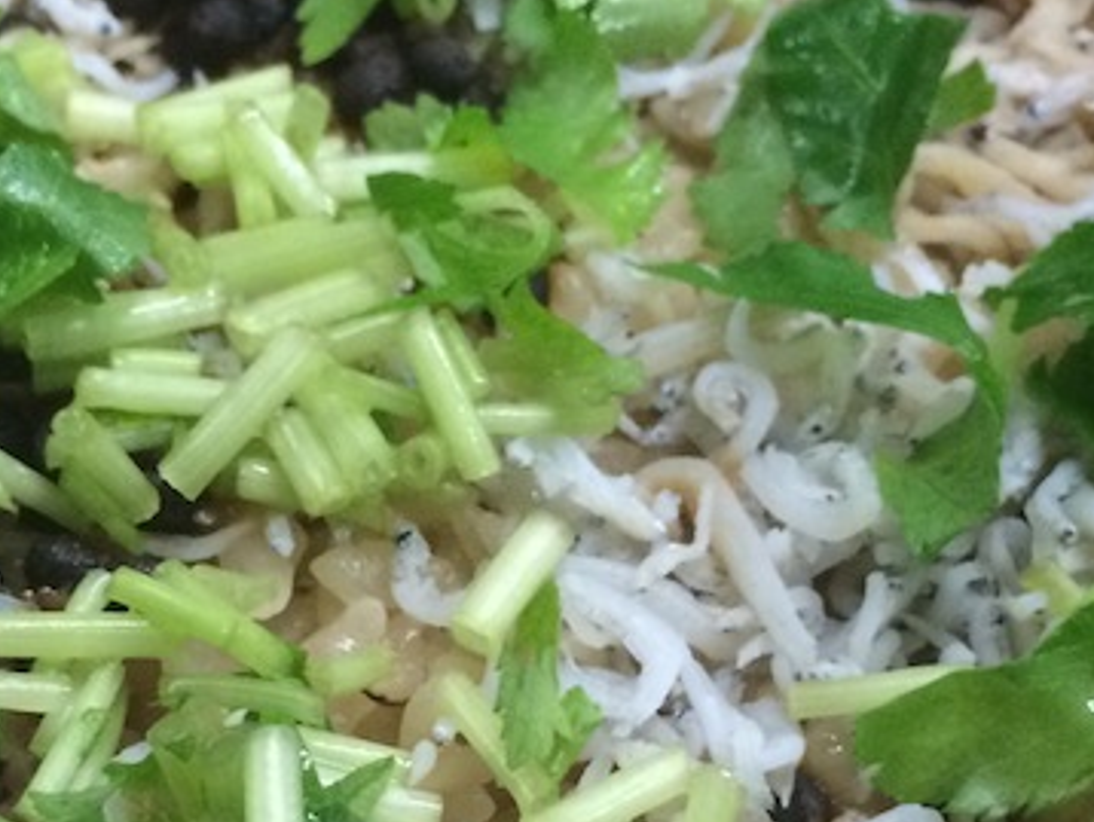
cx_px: 330
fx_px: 2562
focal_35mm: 81
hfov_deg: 23.9
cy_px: 752
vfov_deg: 17.9
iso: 320
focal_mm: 4.15
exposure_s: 1/33
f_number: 2.2
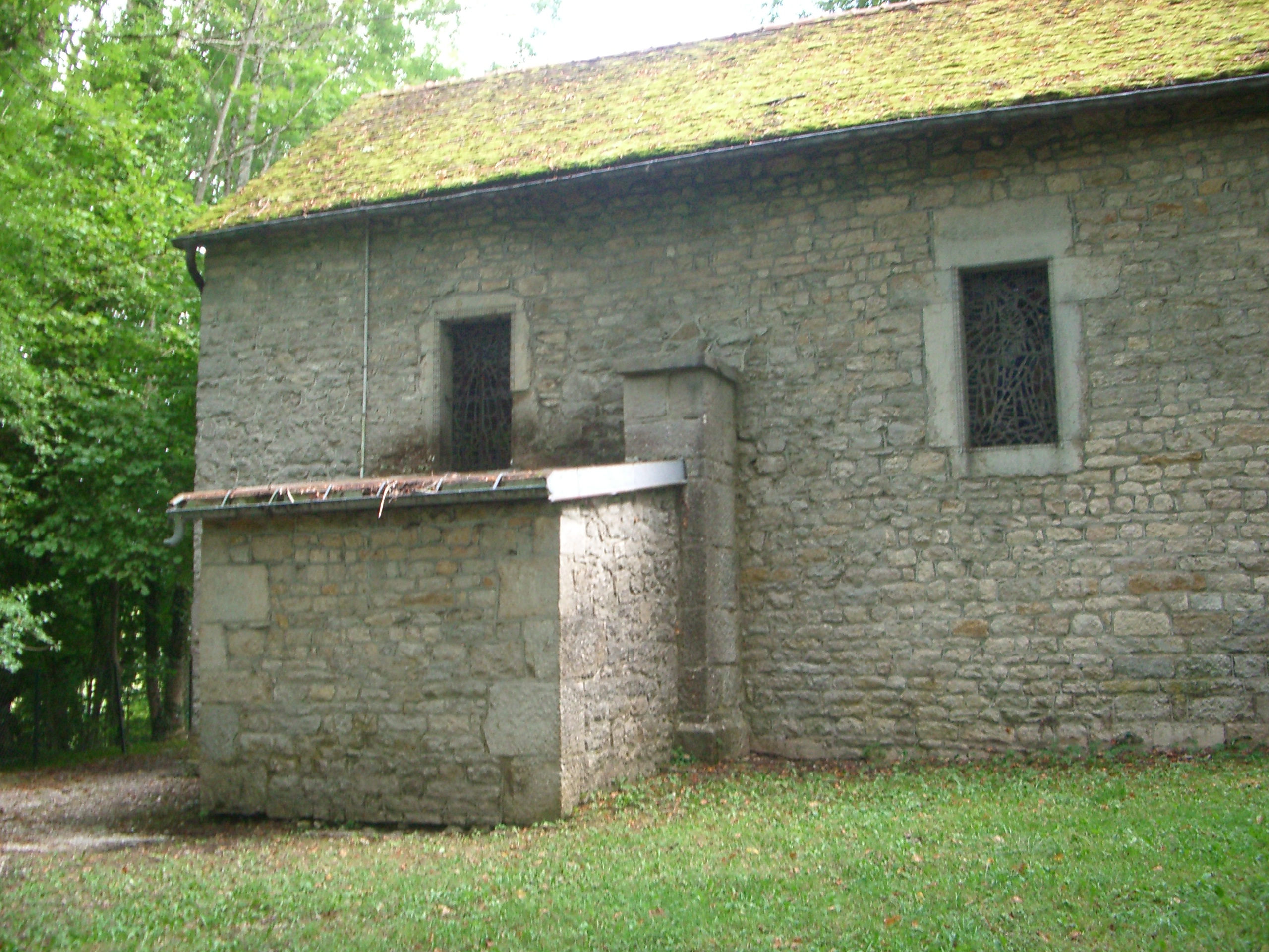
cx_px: 634
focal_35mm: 35
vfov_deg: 40.7
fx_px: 1283
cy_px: 476
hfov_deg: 52.6
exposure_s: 1/100
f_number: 2.6
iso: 200
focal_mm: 5.8
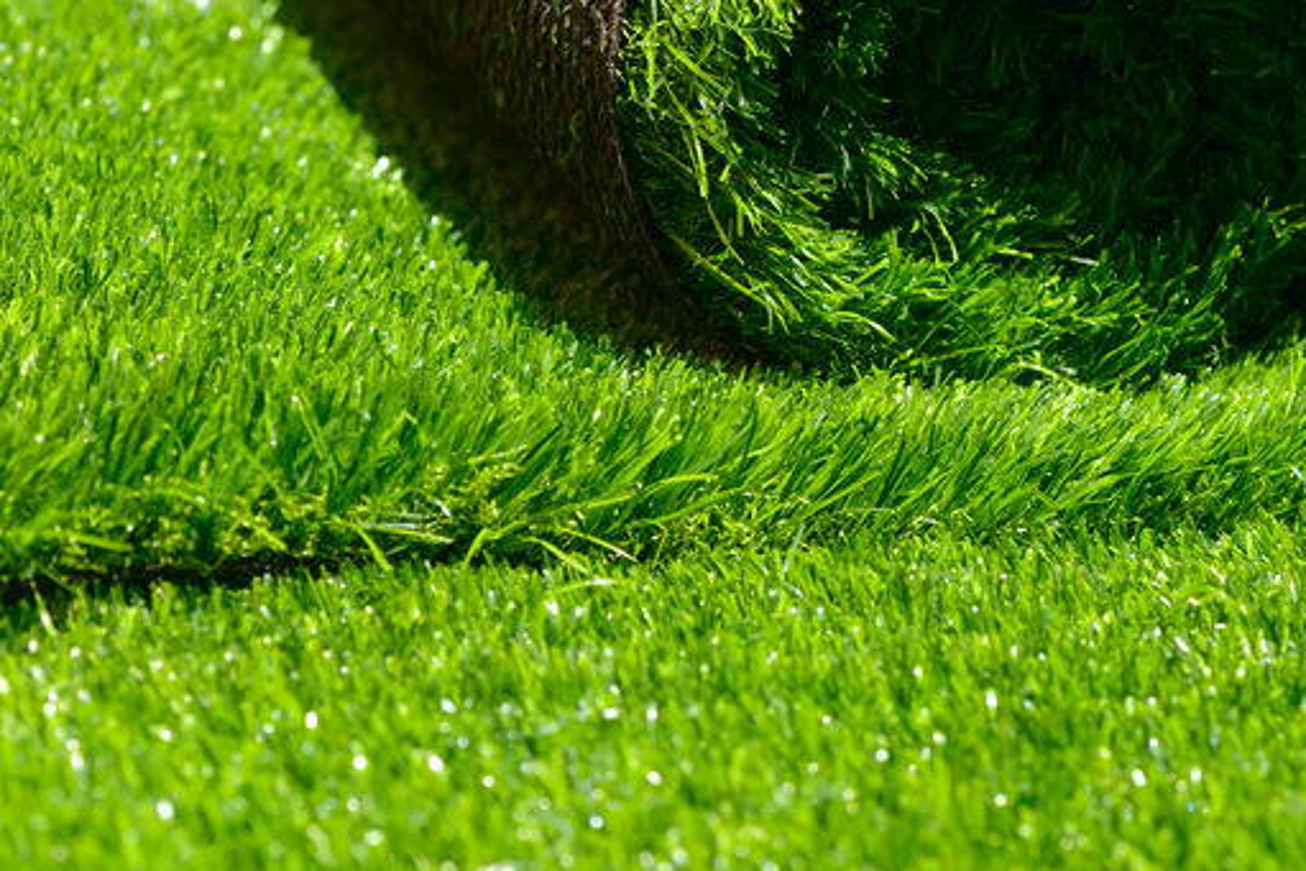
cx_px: 817
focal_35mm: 174
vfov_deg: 7.9
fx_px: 6314
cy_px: 287
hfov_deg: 11.8
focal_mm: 105
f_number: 8
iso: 125
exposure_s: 1/160
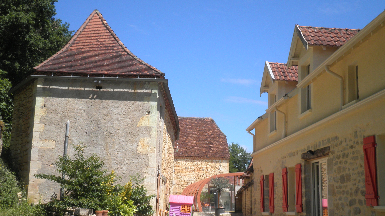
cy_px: 118
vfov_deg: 25.4
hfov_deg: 43.7
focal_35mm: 47
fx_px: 480
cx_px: 193
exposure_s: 1/80
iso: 64
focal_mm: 7.6
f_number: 10.1
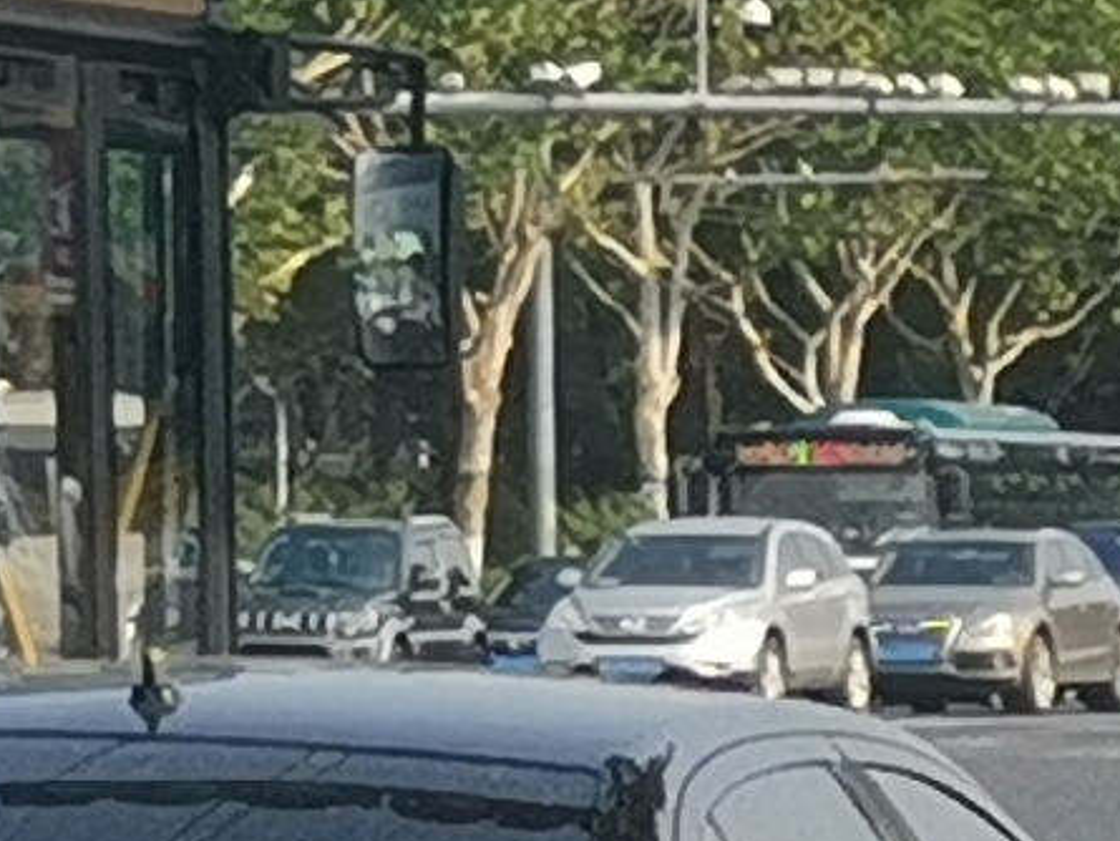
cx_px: 287
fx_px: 3301
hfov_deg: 19.1
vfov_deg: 13.9
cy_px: 1139
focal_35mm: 102
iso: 50
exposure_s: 1/1112
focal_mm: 4.75
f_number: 1.8
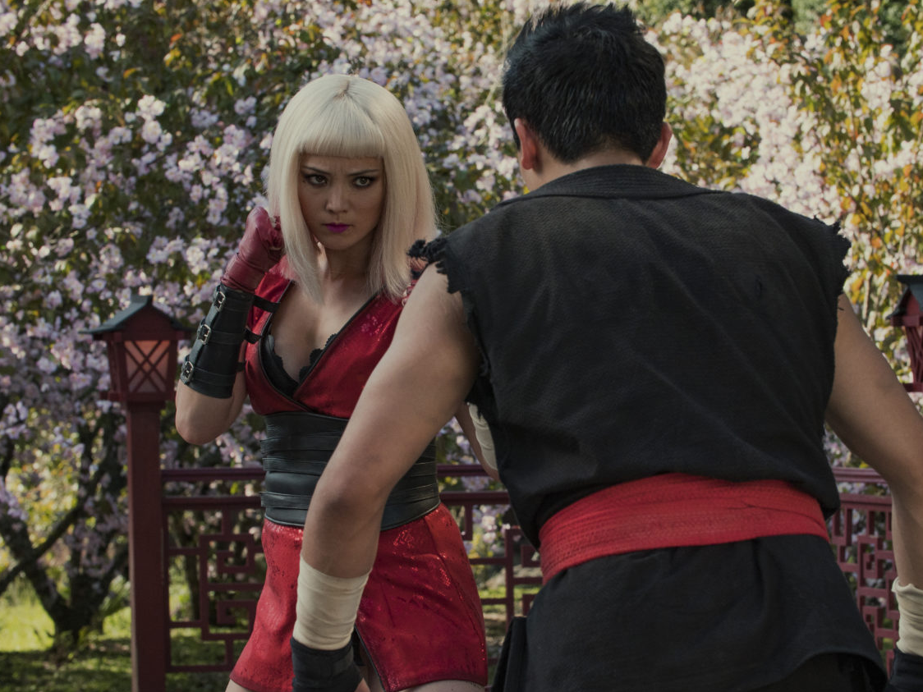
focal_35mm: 158
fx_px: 4213
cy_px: 348
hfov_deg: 12.5
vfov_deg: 9.4
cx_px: 484
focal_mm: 74
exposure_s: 1/500
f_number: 8
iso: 640
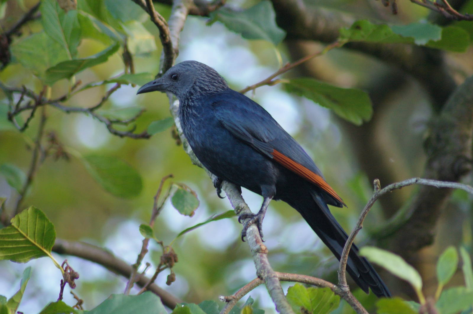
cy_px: 157
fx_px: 5907
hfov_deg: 4.6
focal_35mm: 450
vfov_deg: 3.0
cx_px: 236
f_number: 5.6
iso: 800
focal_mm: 300
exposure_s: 1/45
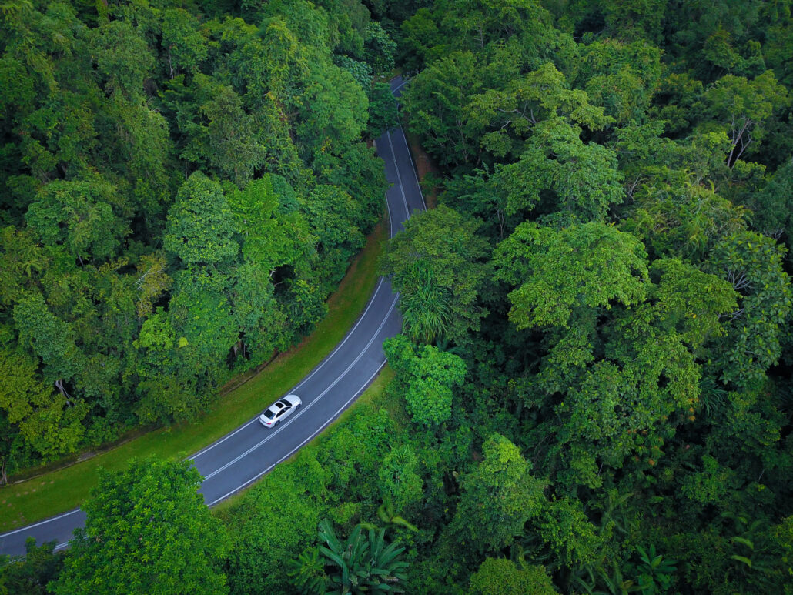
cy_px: 298
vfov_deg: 53.1
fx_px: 596
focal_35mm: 26
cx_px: 396
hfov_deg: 67.3
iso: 200
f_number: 2.2
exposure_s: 1/240
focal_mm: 4.73
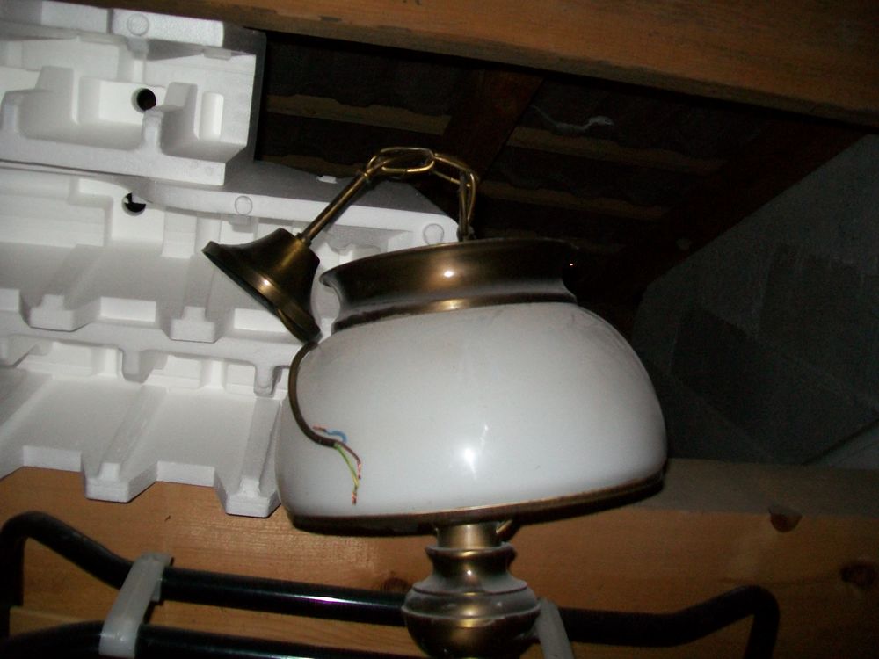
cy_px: 330
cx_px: 440
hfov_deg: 54.0
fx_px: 863
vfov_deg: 41.8
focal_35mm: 34
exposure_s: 1/60
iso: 160
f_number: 2.7
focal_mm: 6.1
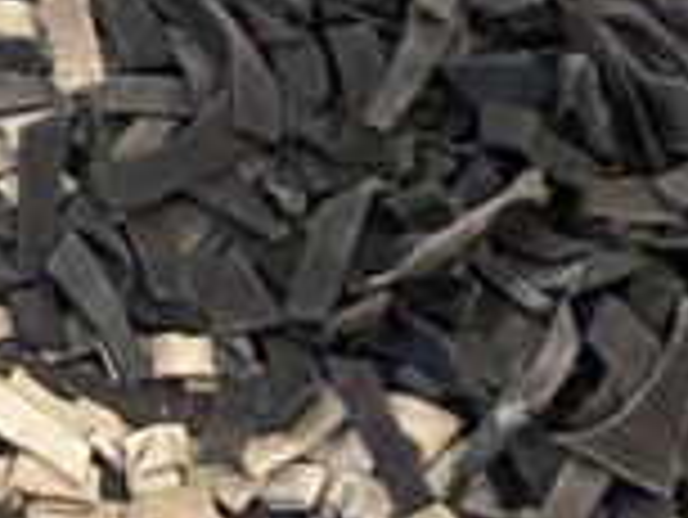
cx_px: -594
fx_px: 2705
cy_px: 757
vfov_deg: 10.6
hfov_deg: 13.0
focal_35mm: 136
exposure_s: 1/25
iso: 640
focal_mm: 4.25
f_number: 1.8
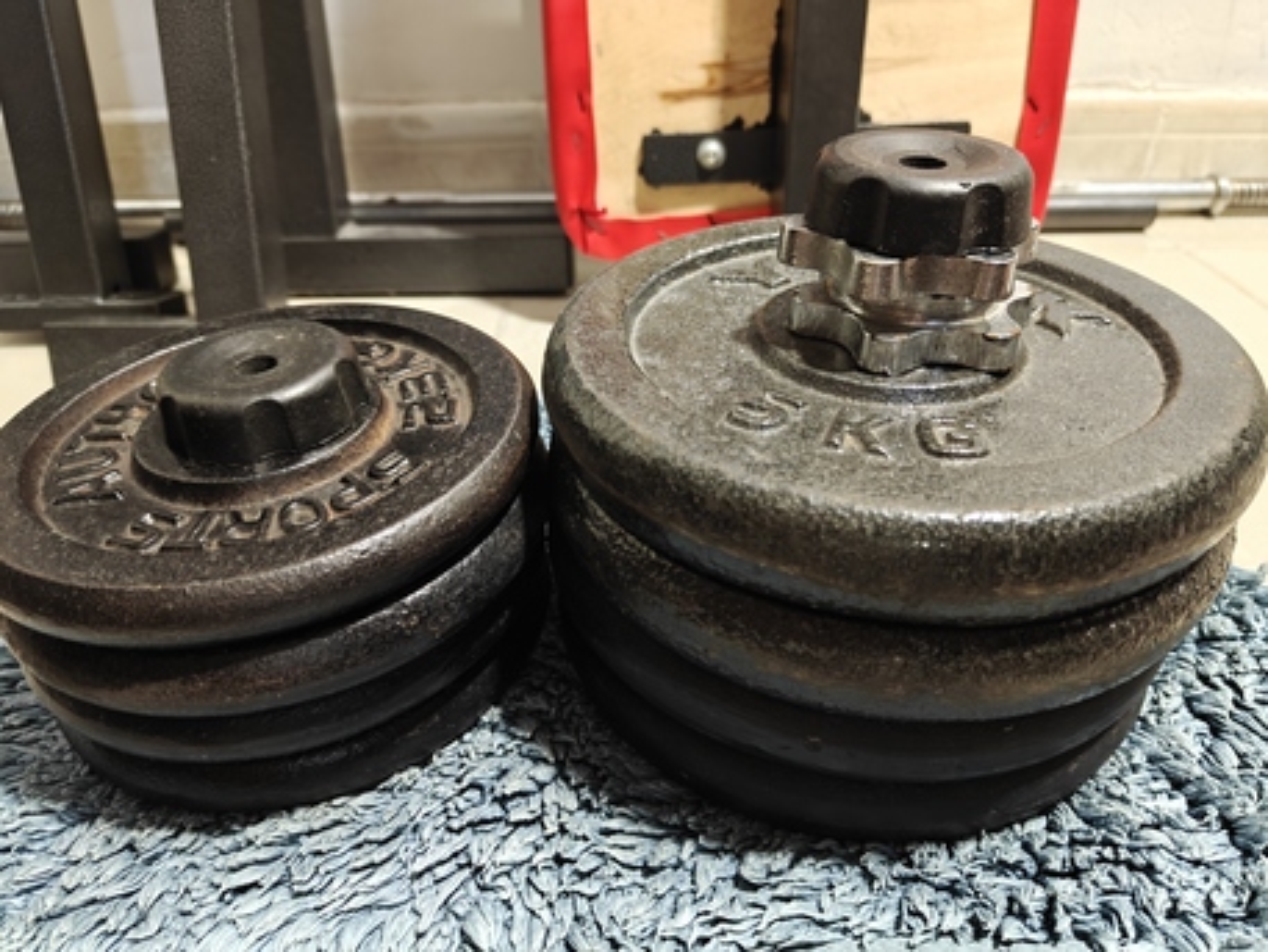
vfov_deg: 56.8
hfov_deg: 71.6
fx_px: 879
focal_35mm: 24
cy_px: 476
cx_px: 634
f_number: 1.8
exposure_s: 1/38
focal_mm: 5.59
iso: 1600
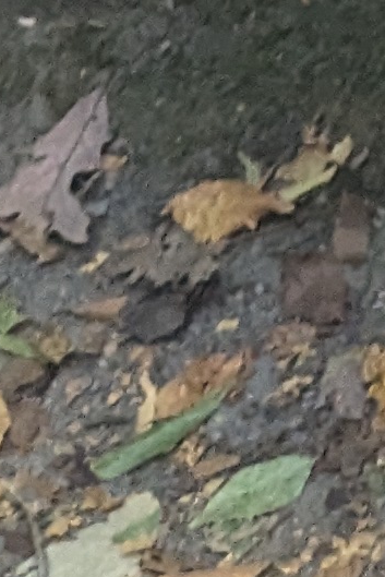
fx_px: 3430
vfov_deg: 7.8
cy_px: -1362
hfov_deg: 5.8
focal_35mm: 214
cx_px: 1320
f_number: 1.73
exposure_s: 1/120
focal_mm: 4.38
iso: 323
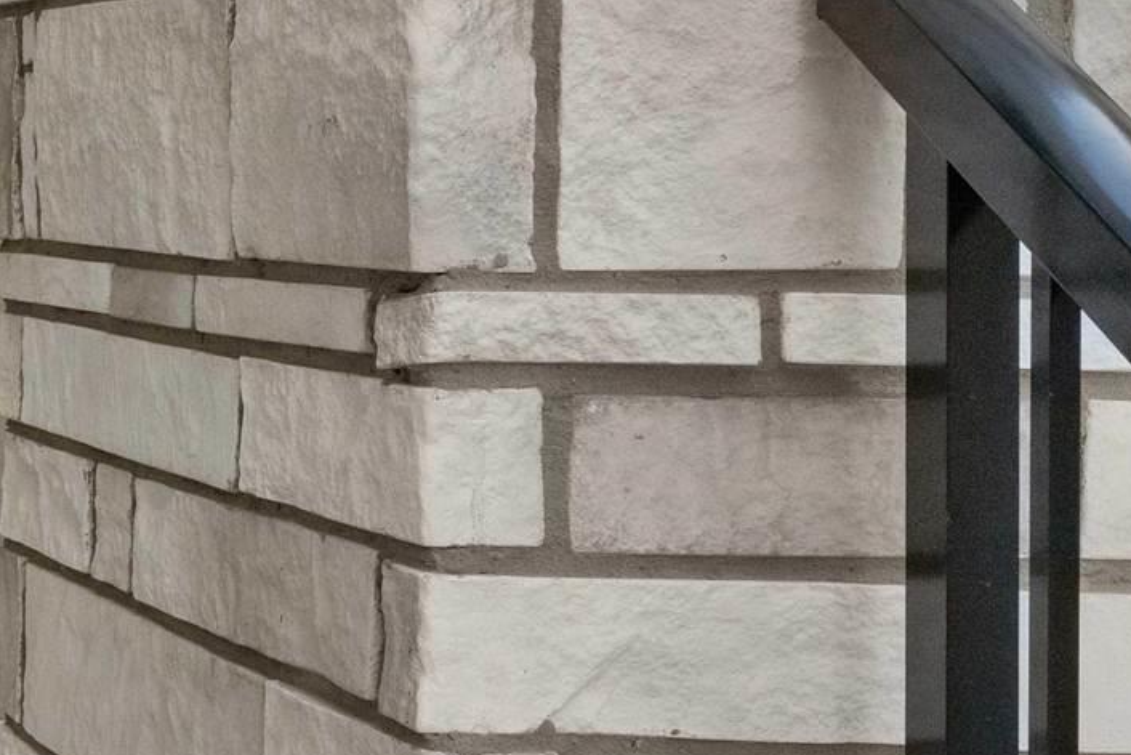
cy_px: 240
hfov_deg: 18.5
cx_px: -822
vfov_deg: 15.2
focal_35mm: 90
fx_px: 2816
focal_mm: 20.6
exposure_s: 1/320
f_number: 6.3
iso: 1600
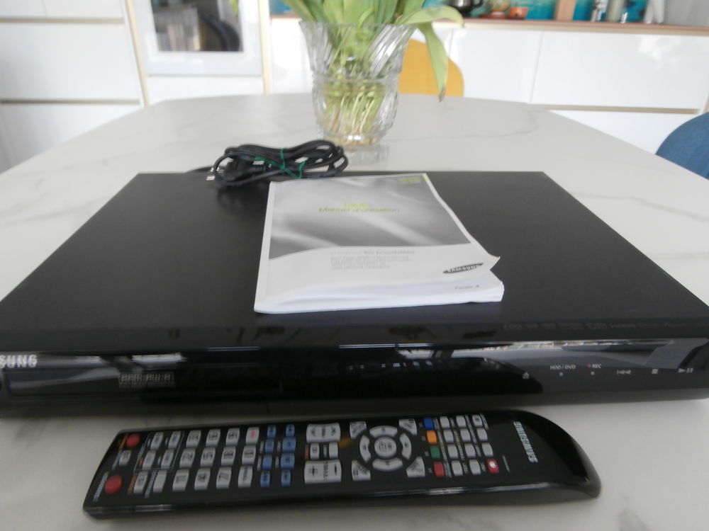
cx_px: 354
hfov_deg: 71.6
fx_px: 492
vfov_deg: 56.8
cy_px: 266
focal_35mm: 24
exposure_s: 1/8
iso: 200
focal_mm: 4.2
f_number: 3
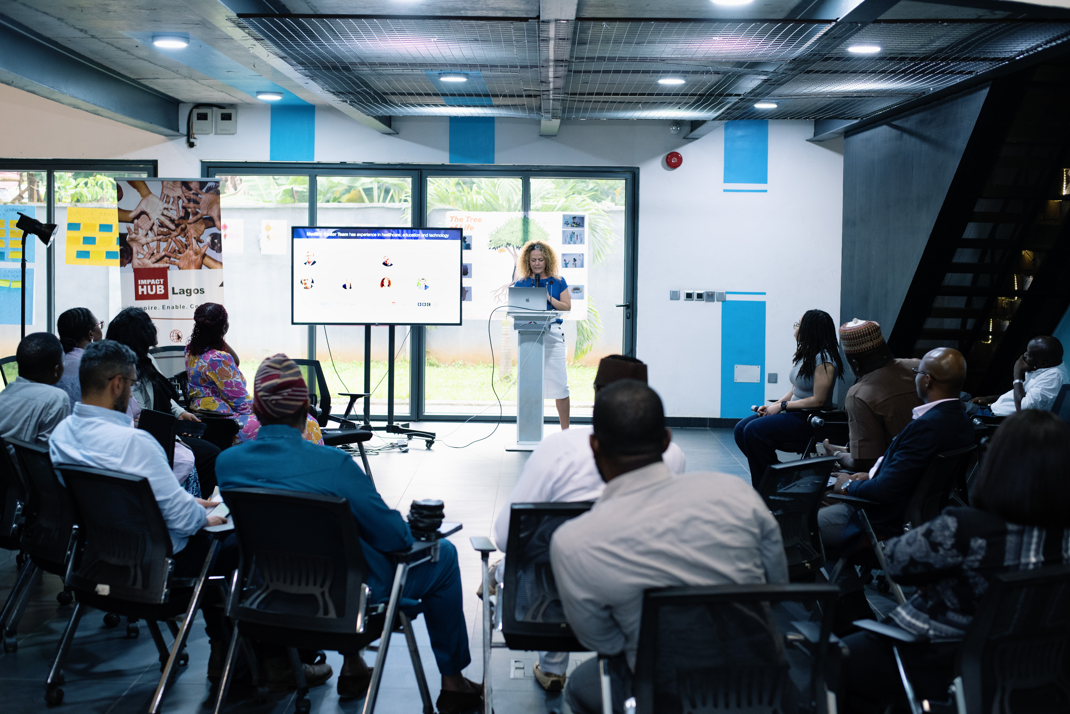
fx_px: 1487
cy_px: 357
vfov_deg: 27.0
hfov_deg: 39.6
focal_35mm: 50
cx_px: 535
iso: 1600
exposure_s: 1/100
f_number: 3.2
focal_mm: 50
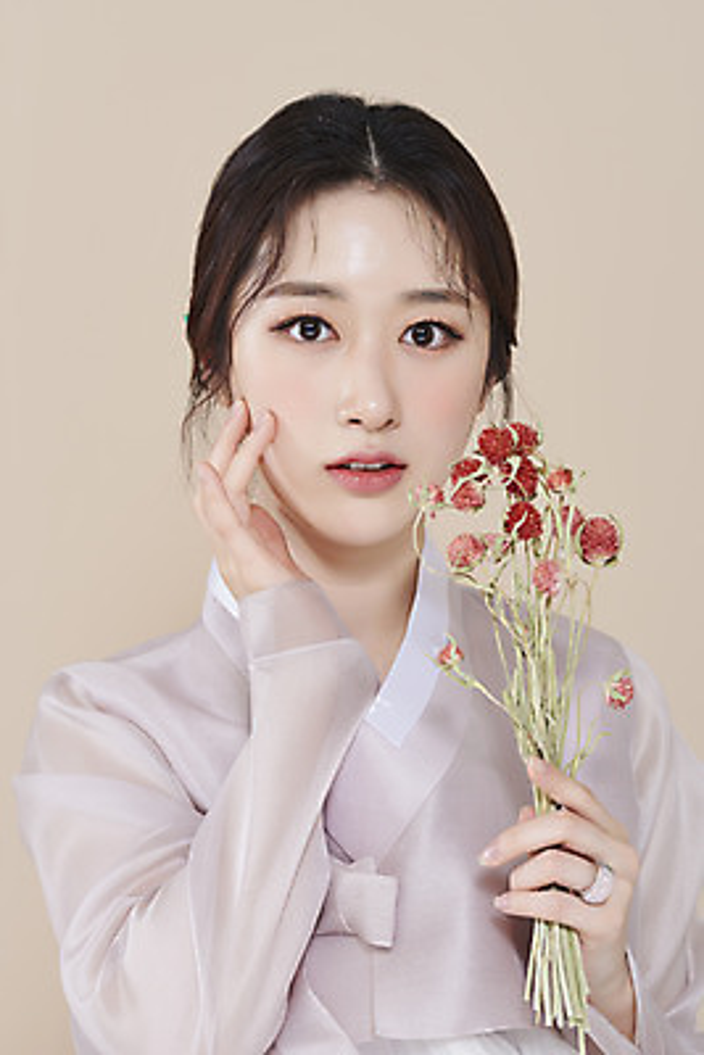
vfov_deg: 19.4
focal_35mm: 105
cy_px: 528
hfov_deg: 13.1
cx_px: 352
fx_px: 3077
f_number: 11
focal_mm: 105
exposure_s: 1/125
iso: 64
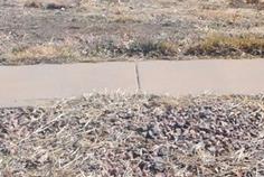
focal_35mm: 91
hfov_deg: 21.7
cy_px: -193
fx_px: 668
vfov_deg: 12.9
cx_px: 251
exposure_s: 1/200
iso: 100
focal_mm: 14
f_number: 11
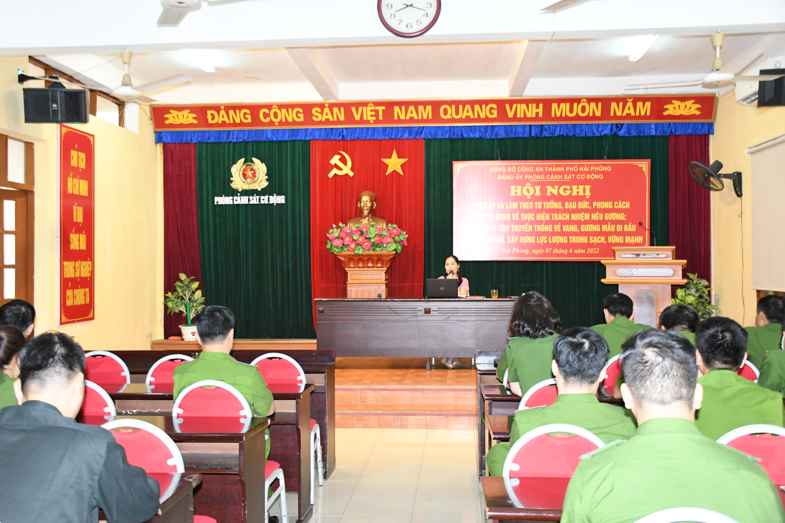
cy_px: 262
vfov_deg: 34.2
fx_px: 850
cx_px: 392
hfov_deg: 49.6
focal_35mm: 39
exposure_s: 1/200
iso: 2500
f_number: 4.5
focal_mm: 26
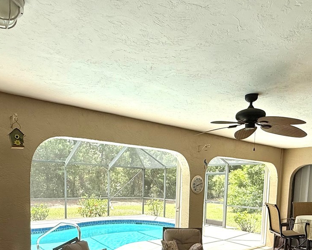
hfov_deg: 58.8
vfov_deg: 45.5
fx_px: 277
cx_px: 154
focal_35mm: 30
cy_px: 208
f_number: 2.2
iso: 64
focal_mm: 2.22
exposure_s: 1/664
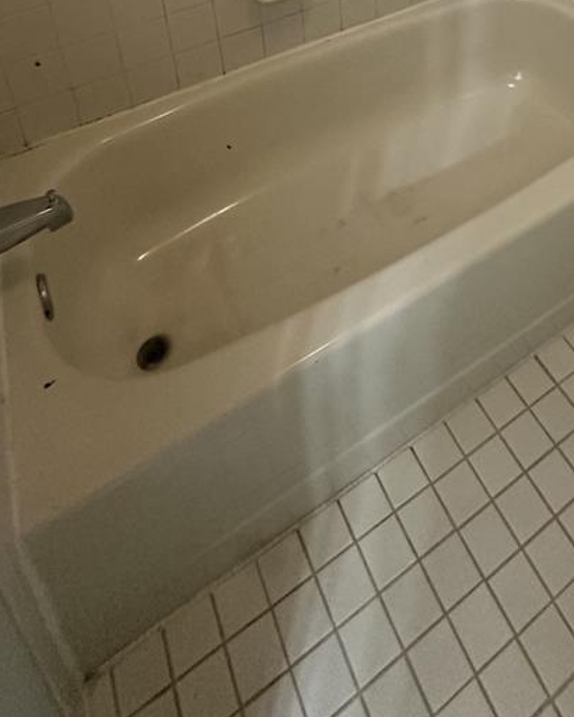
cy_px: -108
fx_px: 679
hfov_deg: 44.9
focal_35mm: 32
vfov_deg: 41.5
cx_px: 398
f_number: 2.2
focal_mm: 2.22
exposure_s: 1/60
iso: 400
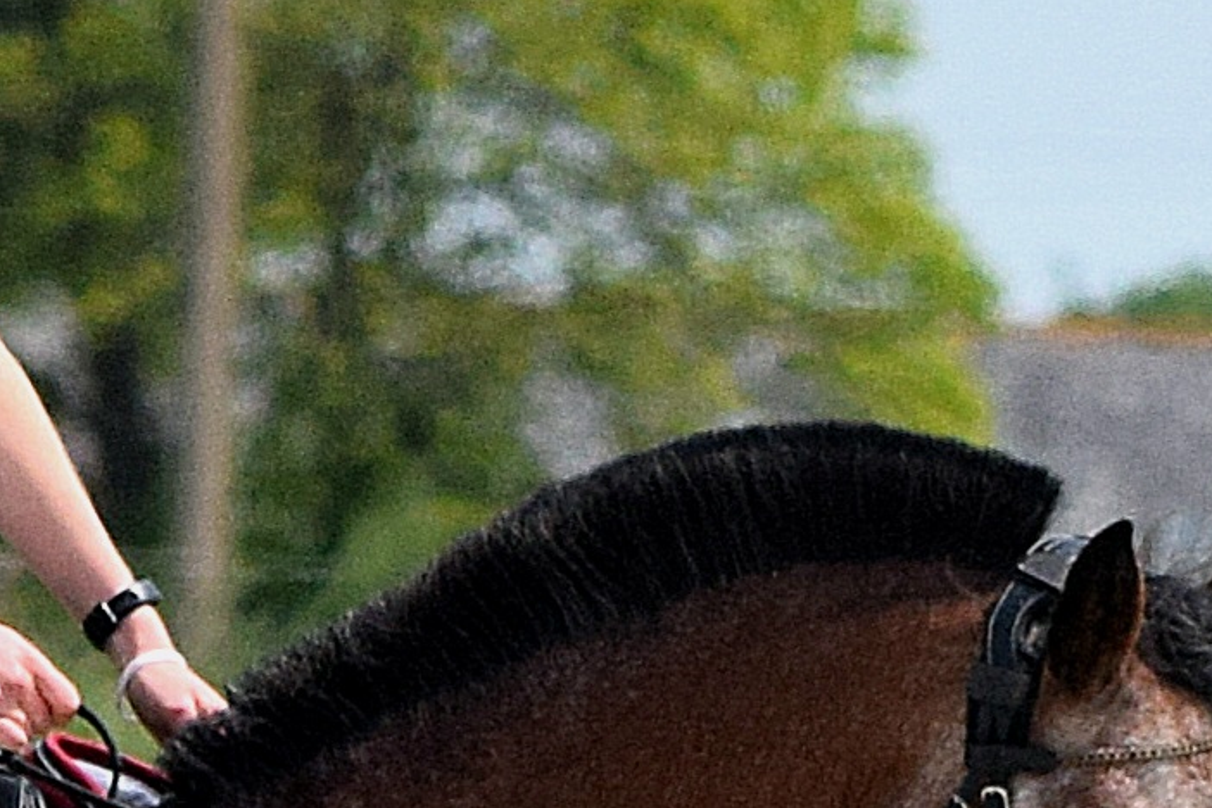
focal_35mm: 1588
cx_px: -219
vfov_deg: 0.9
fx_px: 53454
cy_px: 1145
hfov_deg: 1.3
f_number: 7.1
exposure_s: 1/1667
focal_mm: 185
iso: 400
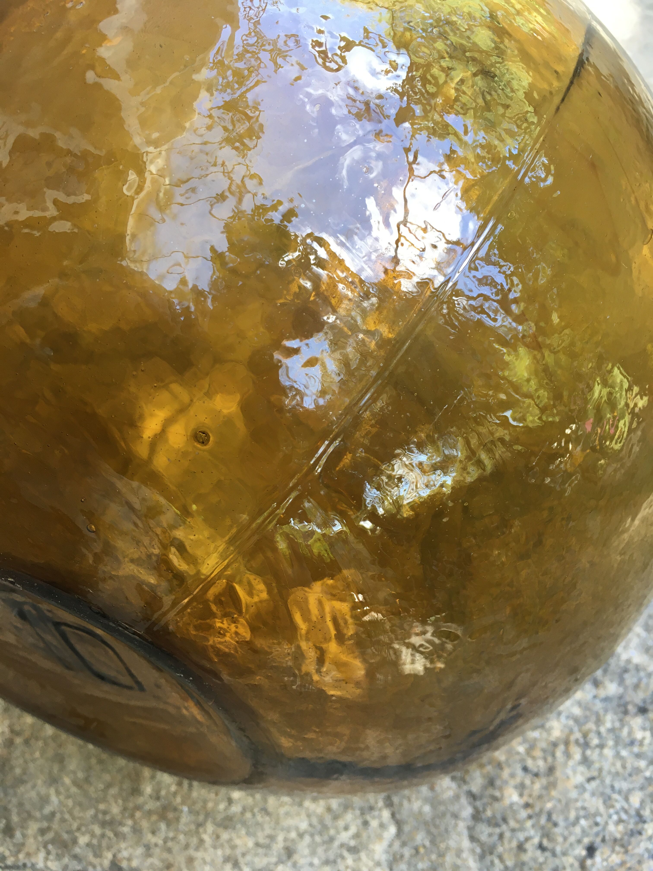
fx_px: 729
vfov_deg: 61.7
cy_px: 436
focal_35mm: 29
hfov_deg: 48.2
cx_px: 326
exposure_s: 1/33
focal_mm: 4.15
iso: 25
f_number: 2.2
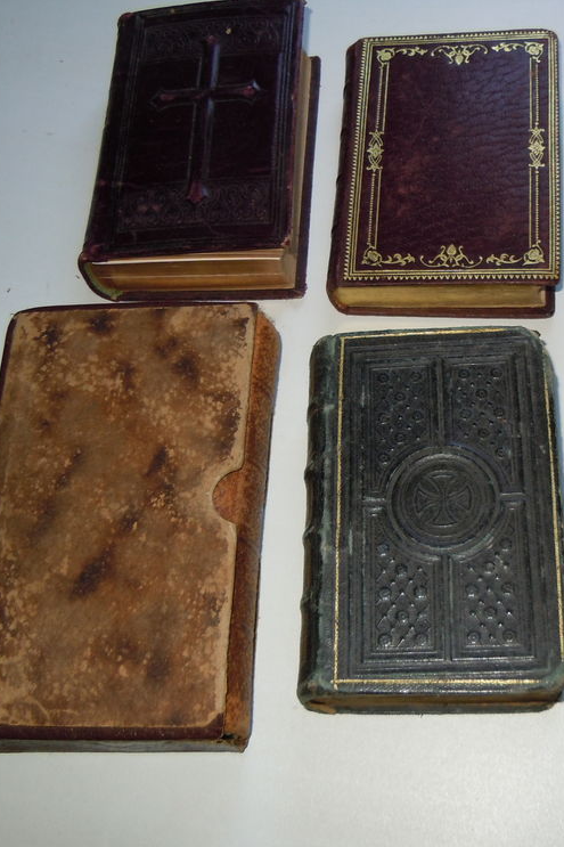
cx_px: 407
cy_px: 426
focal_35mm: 42
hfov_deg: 31.4
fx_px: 987
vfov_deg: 46.4
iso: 160
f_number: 3.5
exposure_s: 1/30
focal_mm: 5.4
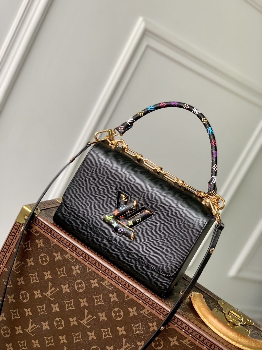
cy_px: 175
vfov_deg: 36.8
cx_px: 131
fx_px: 525
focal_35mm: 52
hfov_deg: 28.0
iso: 100
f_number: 2.4
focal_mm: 6
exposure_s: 1/122
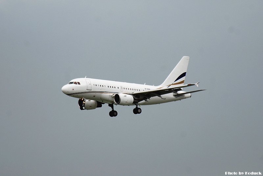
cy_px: 88
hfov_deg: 4.0
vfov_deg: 2.7
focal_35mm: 510
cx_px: 132
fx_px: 3733
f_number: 5.6
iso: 200
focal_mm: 340
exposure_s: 1/800
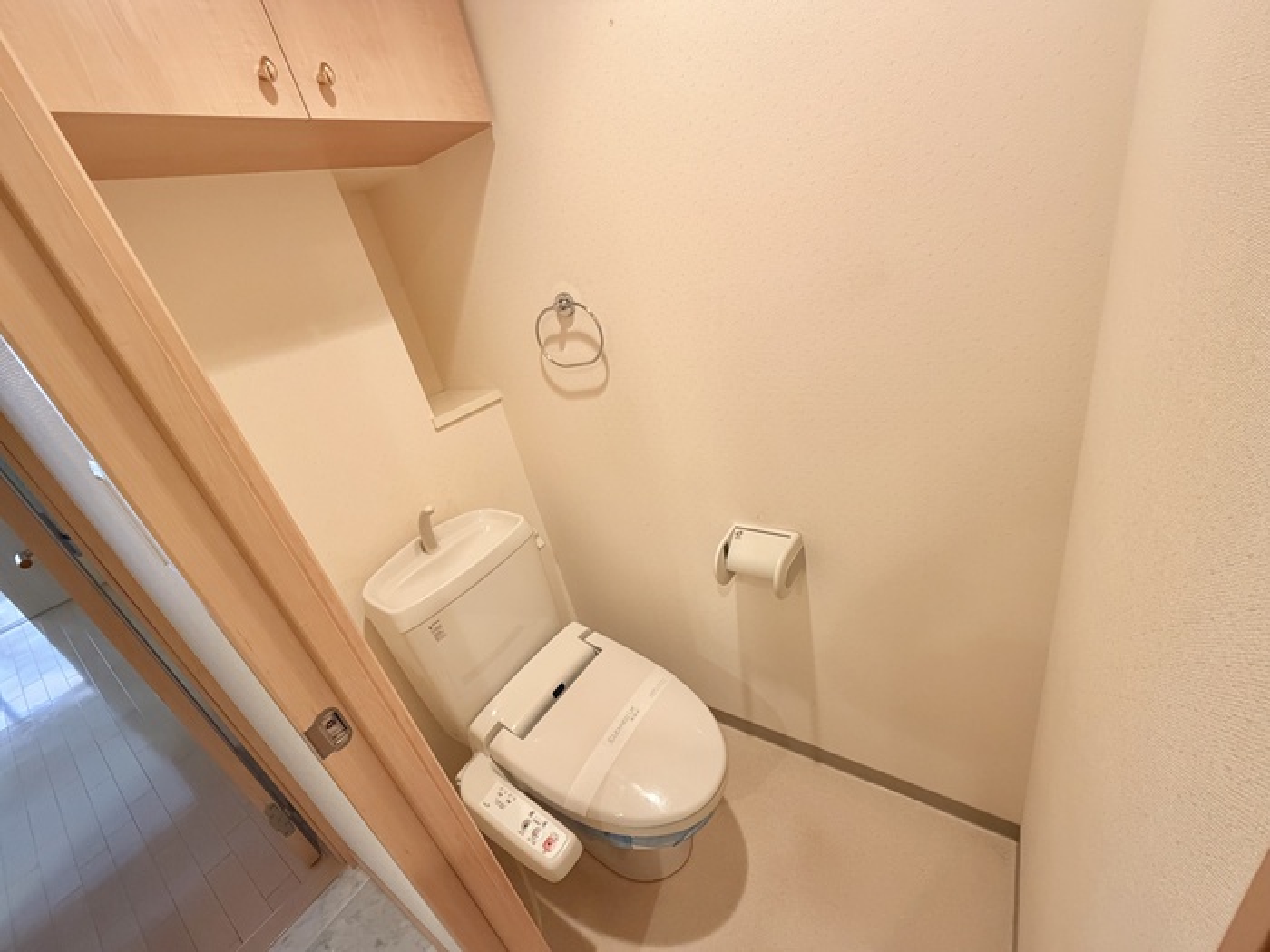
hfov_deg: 102.1
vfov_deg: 85.7
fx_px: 514
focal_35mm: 14
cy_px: 476
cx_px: 635
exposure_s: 1/60
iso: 500
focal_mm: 2.22
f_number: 2.2
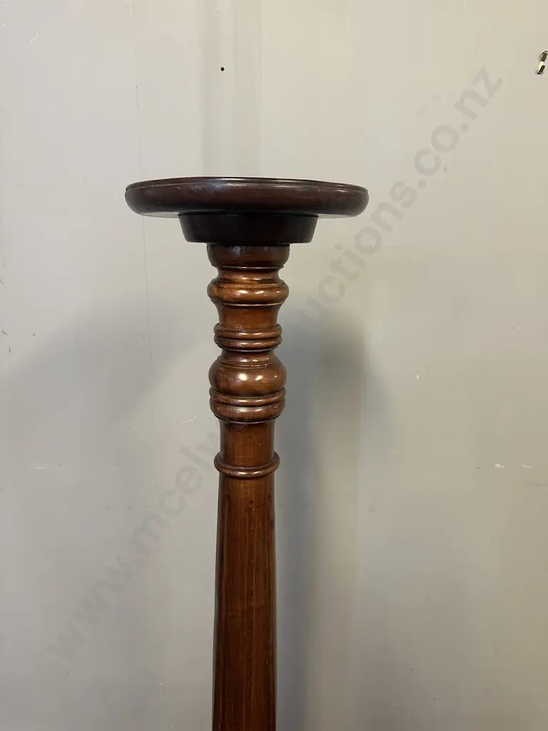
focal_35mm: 24
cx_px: 274
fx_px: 507
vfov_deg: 71.6
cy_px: 366
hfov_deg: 56.8
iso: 250
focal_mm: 6.86
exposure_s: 1/50
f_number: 1.78
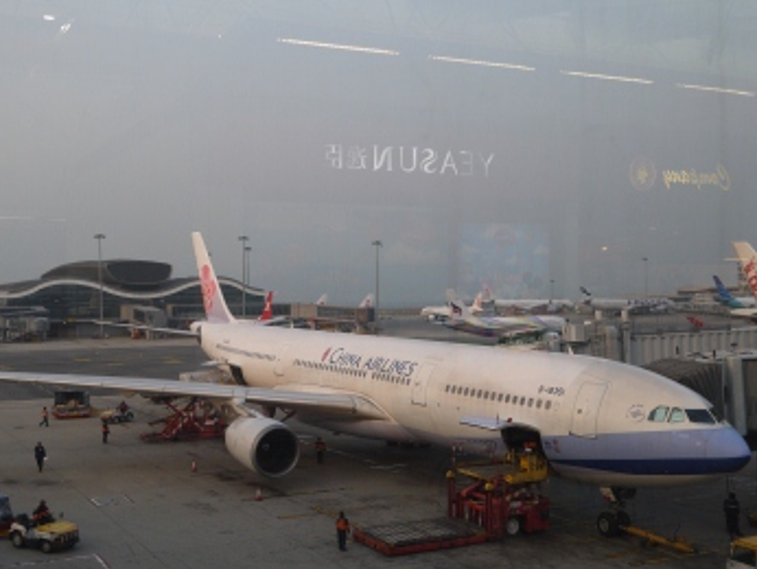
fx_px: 963
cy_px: 322
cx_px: 302
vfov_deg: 32.9
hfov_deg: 42.7
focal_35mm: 44
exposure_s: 1/125
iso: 160
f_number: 4.5
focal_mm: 17
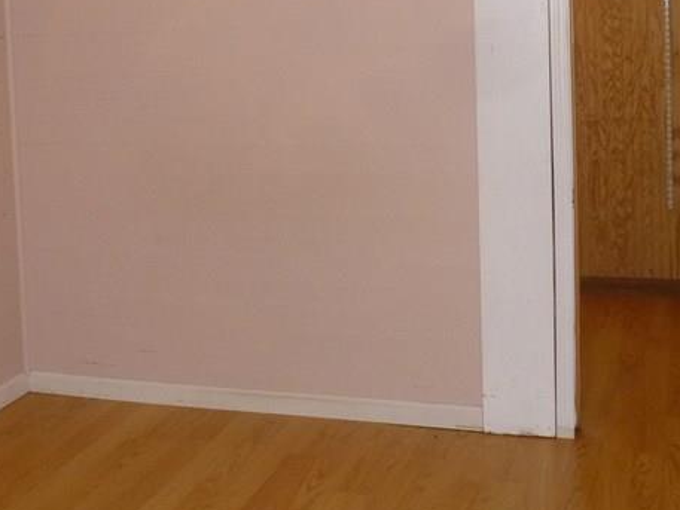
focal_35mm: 56
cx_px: 253
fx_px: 1100
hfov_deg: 34.2
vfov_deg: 25.7
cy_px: 103
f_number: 3.1
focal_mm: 4.5
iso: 320
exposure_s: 1/60
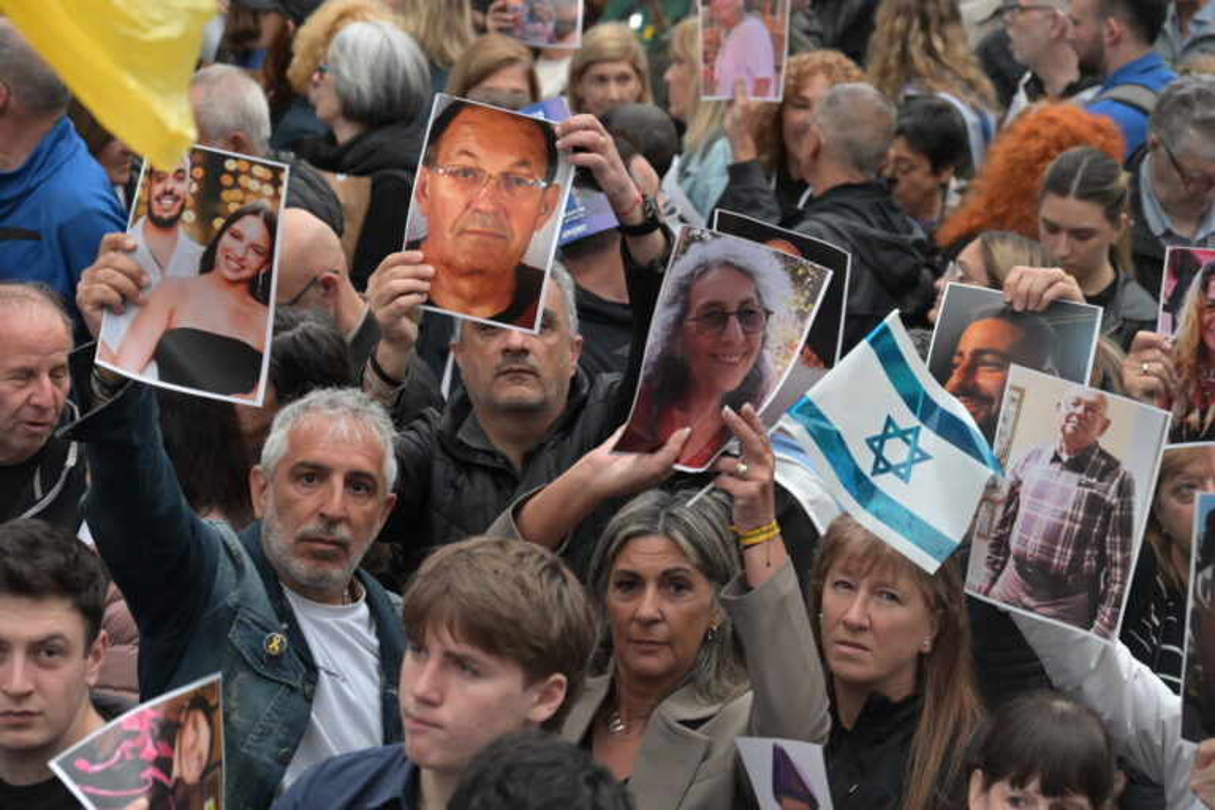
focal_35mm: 110
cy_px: 405
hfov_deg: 18.6
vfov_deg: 12.5
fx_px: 3712
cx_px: 608
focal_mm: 110
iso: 8000
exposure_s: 1/400
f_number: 6.3
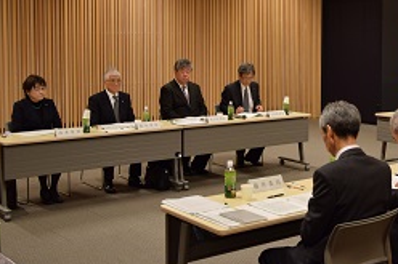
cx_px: 295
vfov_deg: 23.2
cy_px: 78
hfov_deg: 33.8
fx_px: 641
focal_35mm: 58
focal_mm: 24
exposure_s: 1/60
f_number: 3.8
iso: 1000
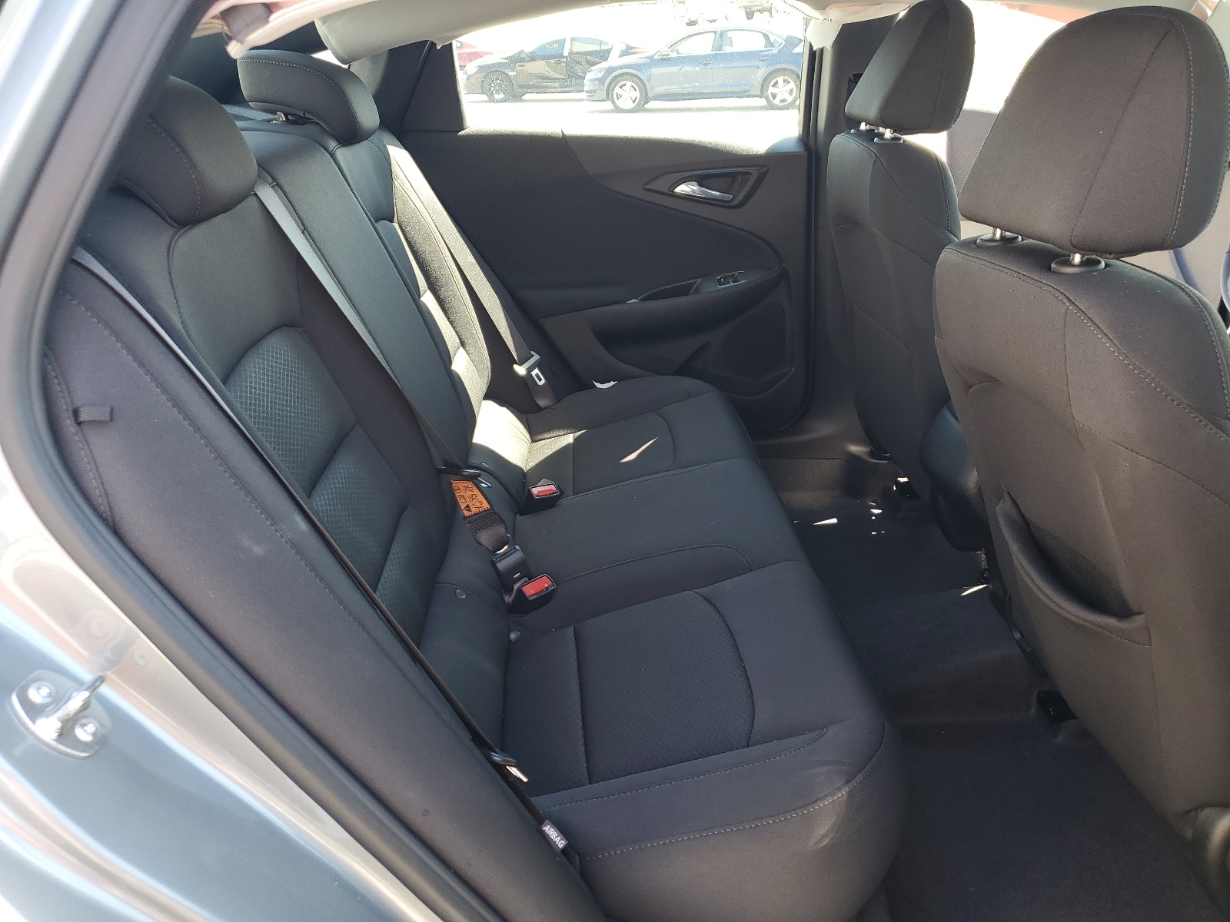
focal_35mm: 26
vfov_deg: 53.1
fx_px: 924
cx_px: 615
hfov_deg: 67.3
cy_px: 461
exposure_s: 1/120
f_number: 1.5
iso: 52
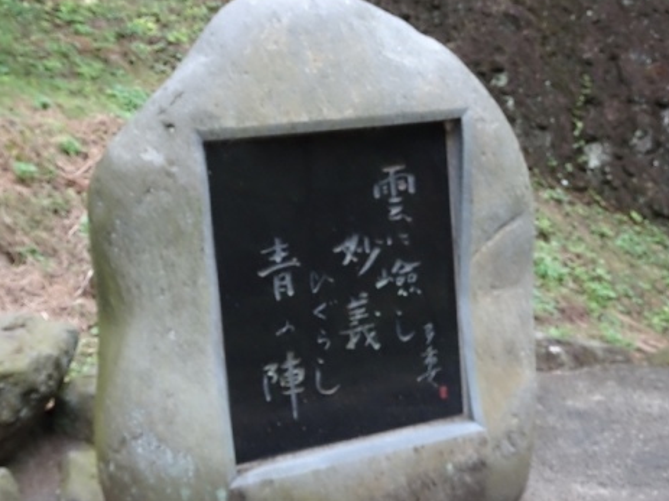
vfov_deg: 27.0
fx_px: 1043
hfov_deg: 35.5
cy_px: 235
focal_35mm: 54
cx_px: 312
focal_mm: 8.51
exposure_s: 1/25
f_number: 4.5
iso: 800
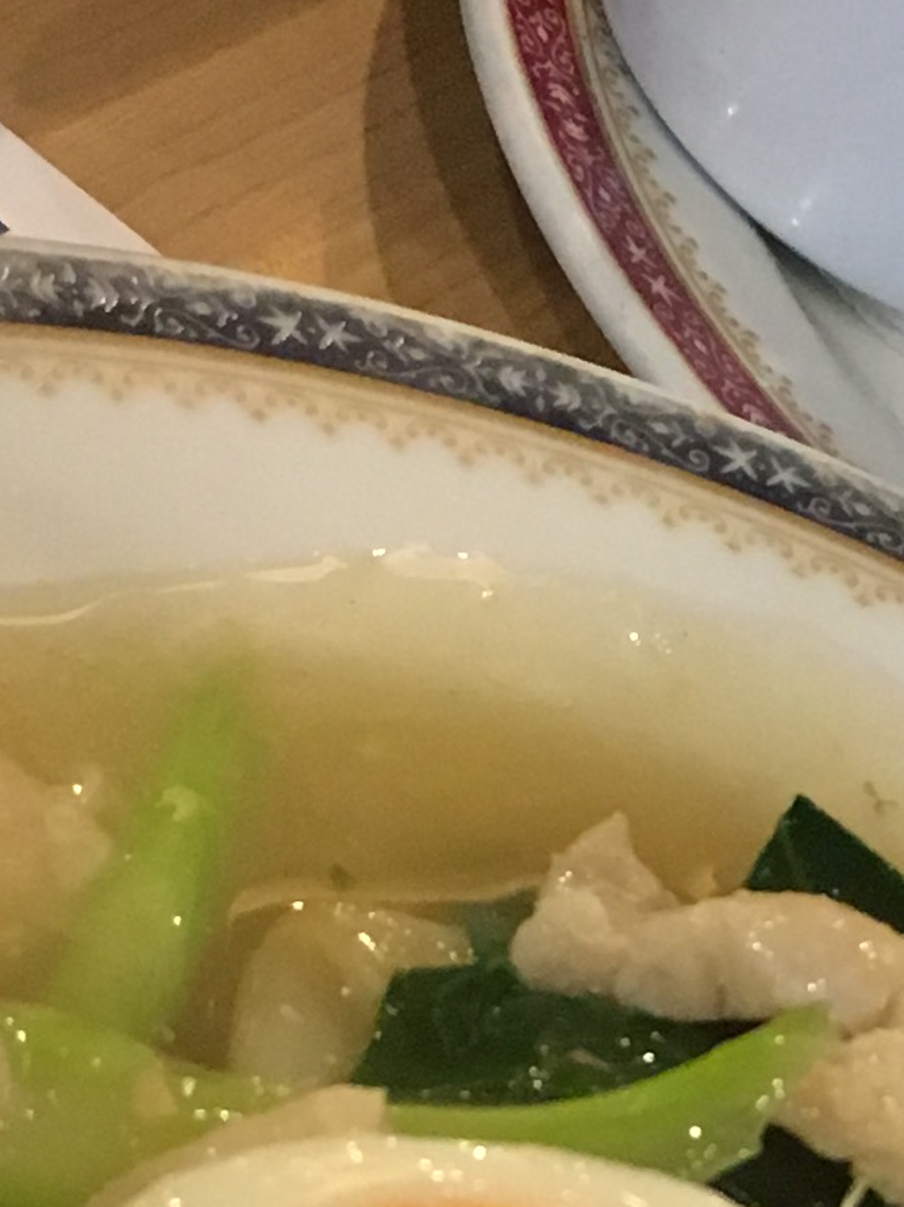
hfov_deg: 11.2
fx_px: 4565
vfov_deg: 14.8
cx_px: 980
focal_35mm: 131
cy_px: 1237
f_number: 2.2
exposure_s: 1/25
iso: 200
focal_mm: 4.15
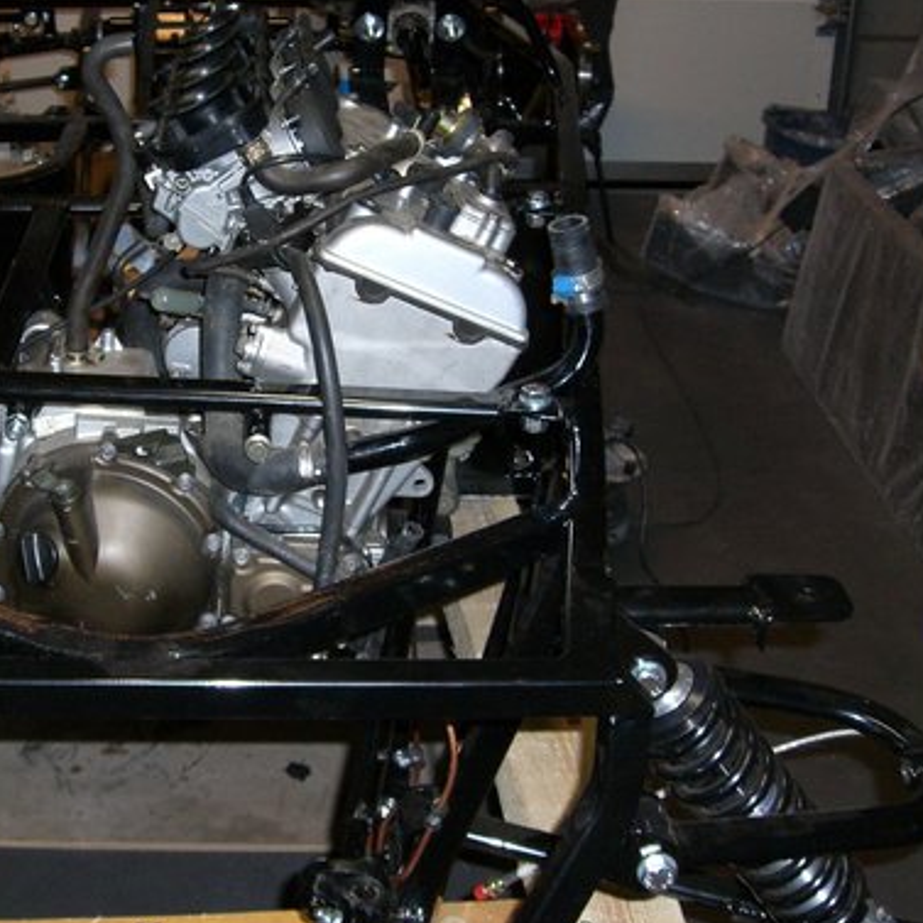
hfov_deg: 29.8
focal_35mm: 57
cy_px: 406
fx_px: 1720
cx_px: 286
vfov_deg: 30.0
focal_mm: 6.2
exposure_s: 1/60
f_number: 2.7
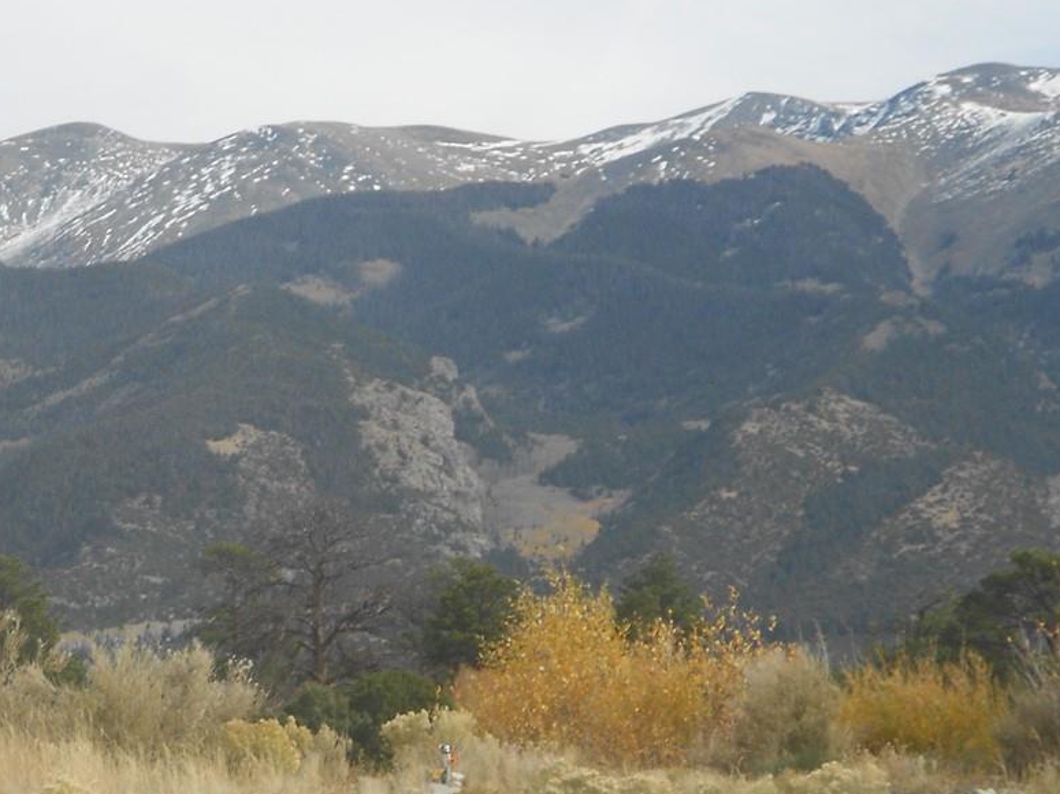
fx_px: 4807
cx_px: 118
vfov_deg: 9.4
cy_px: 749
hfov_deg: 12.5
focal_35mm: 157
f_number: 5.8
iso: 80
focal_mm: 13.5
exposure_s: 1/320
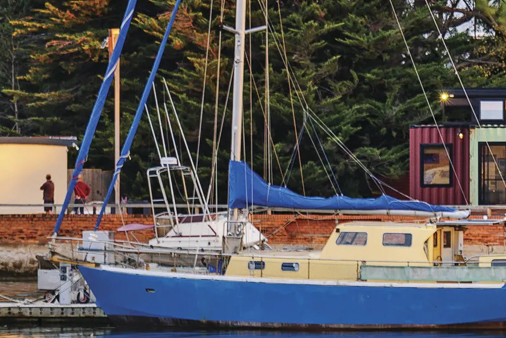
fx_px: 8081
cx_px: 932
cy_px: 46
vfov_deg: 2.4
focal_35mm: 575
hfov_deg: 3.6
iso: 200
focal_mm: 145
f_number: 8
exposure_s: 1/4
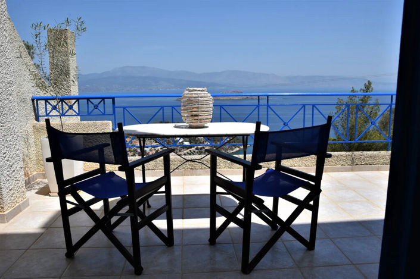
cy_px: 140
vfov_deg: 50.3
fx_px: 297
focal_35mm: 26
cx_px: 210
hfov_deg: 70.5
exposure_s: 1/500
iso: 160
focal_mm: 17
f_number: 8
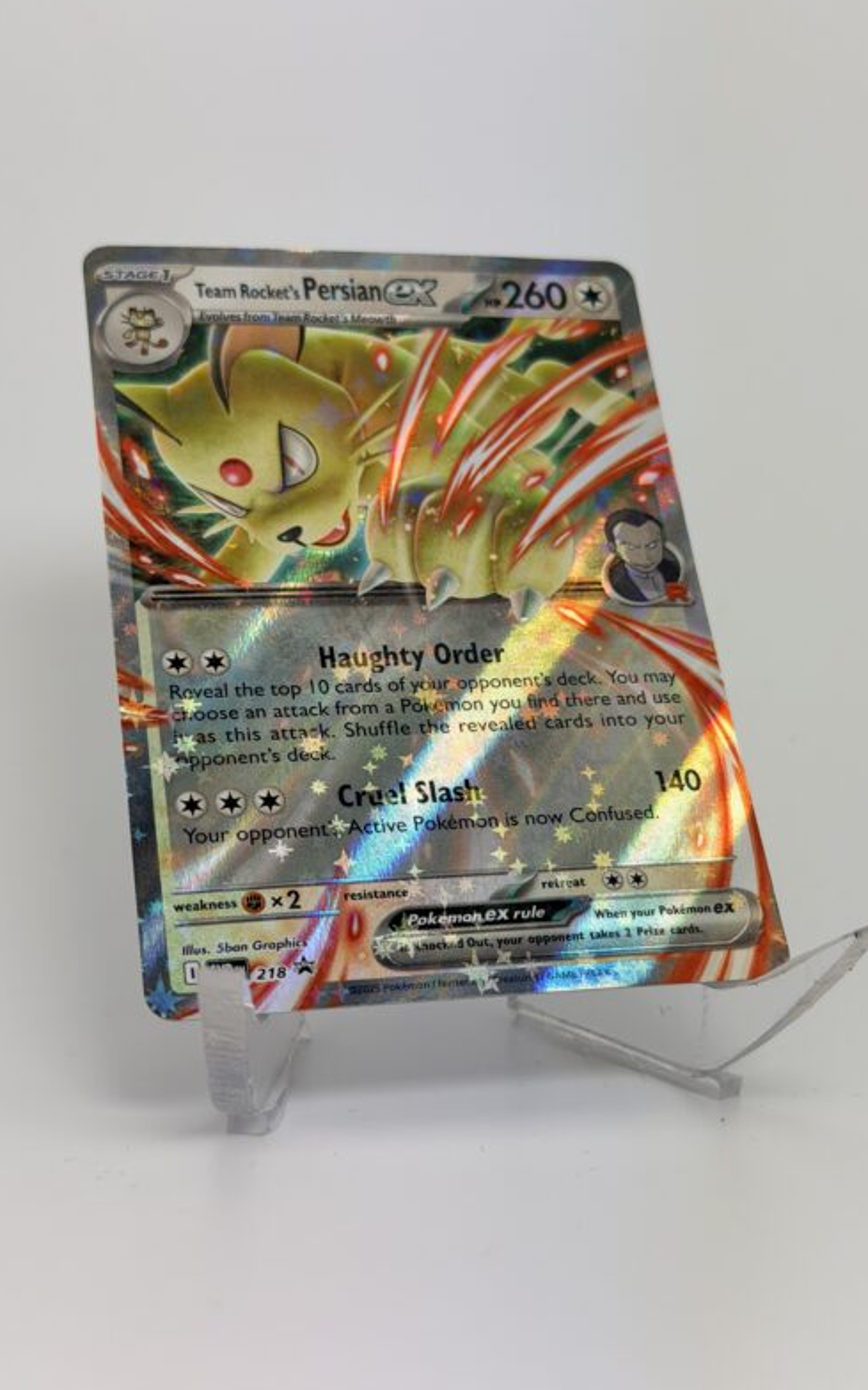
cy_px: 691
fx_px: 1969
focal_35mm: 52
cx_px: 440
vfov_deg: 38.9
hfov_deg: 24.9
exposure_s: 1/895
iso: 64
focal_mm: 6.76
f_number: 1.78
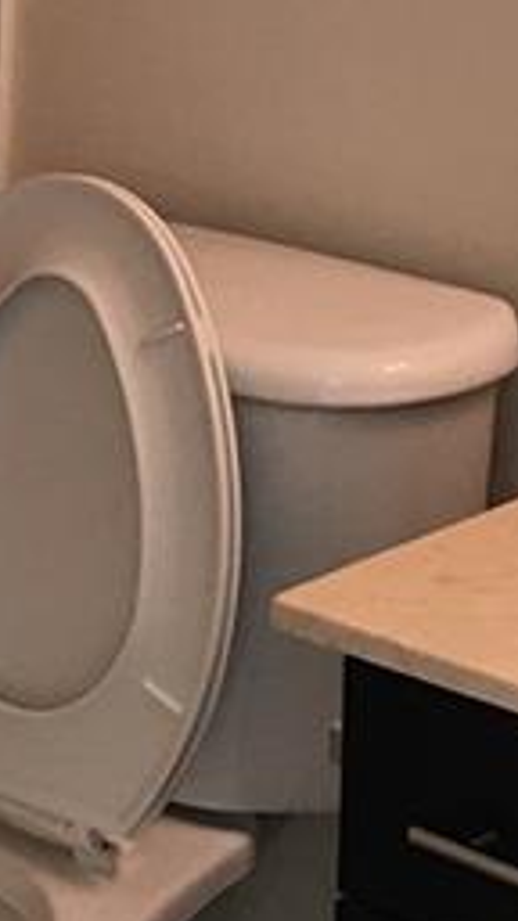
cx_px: 320
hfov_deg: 8.2
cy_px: -353
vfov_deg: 13.8
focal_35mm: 148
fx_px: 3614
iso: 32
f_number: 2.2
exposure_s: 1/30
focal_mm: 4.15
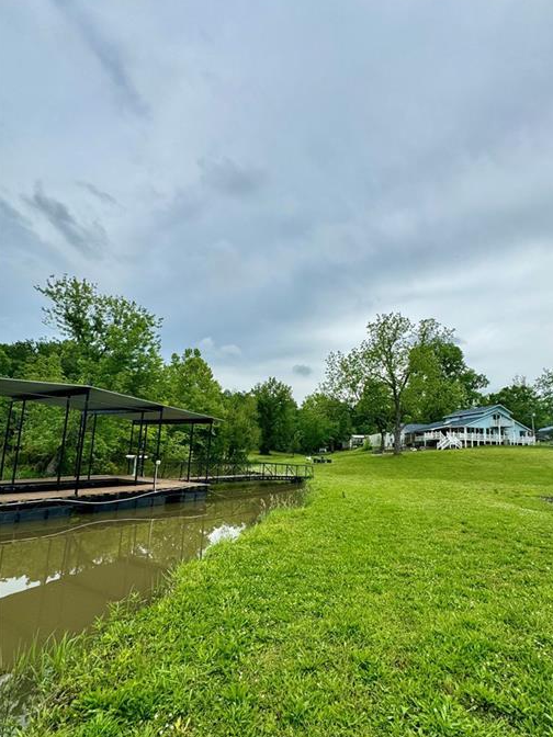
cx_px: 312
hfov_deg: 77.7
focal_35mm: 16
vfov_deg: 94.1
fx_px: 341
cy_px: 410
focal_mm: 2.22
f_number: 2.2
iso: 50
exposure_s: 1/2674
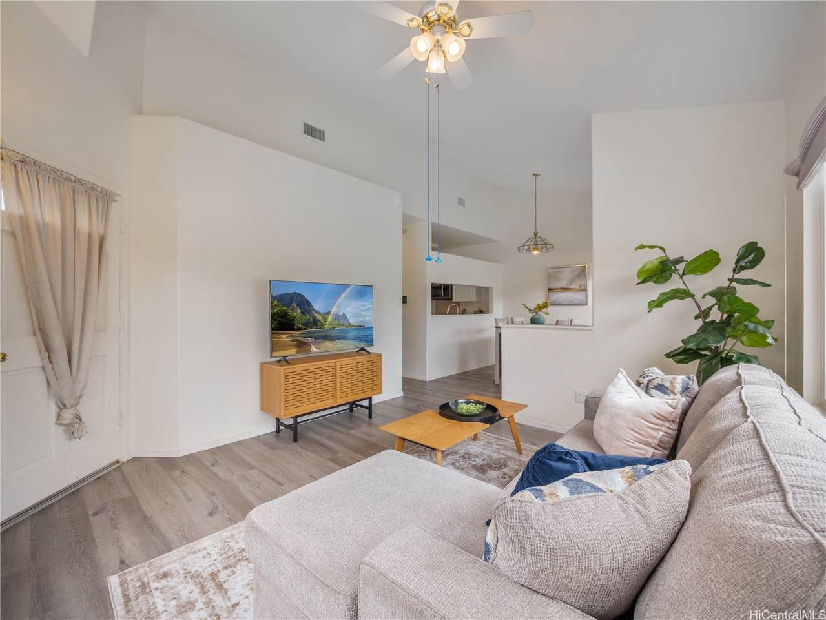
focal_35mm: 14
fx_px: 334
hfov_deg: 102.0
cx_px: 413
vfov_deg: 85.7
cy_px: 310
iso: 1600
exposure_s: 1/2500
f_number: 4
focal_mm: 7
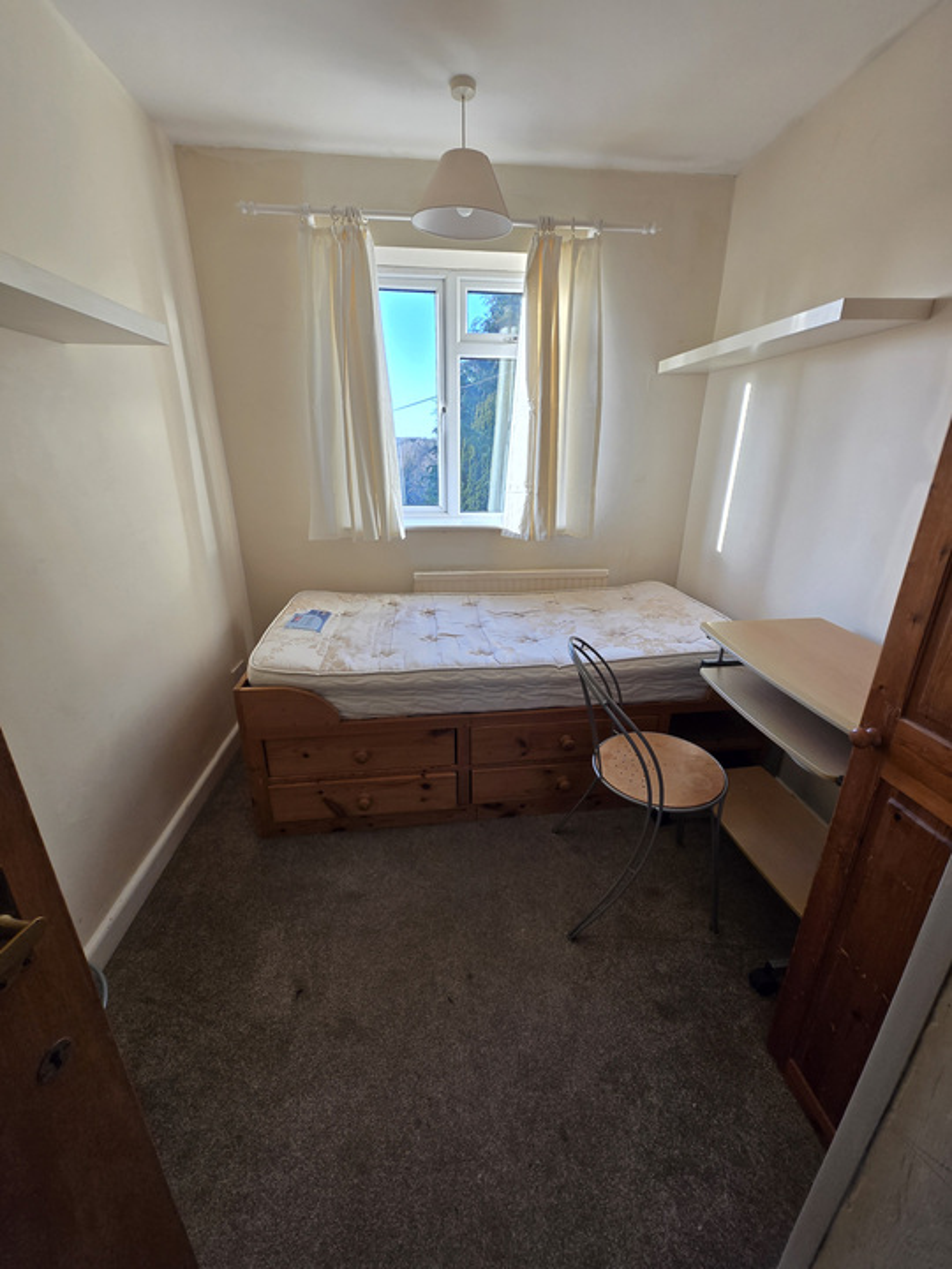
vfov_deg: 106.2
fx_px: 477
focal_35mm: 13
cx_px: 476
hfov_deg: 89.9
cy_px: 634
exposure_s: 1/50
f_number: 2.2
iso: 50
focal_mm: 1.7
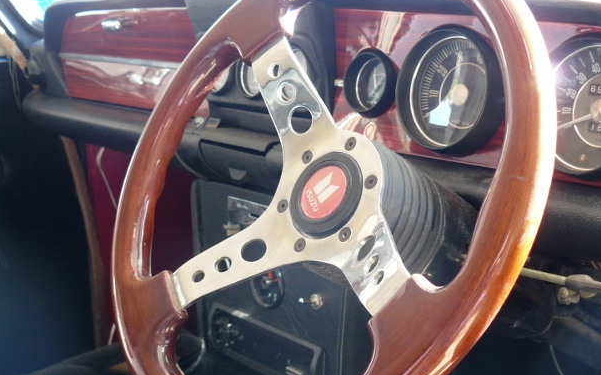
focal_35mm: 61
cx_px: 301
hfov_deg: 33.5
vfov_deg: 21.2
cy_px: 217
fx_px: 999
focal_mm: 8.9
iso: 160
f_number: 2.8
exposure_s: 1/30
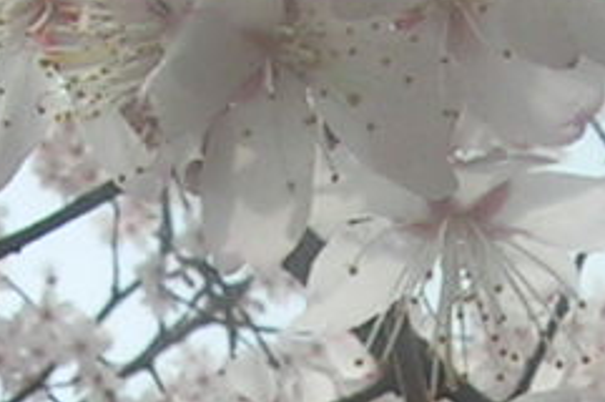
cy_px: 807
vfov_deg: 5.5
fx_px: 4061
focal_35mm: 242
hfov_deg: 8.5
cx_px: 467
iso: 50
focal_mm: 5.4
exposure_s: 1/512
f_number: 4.8
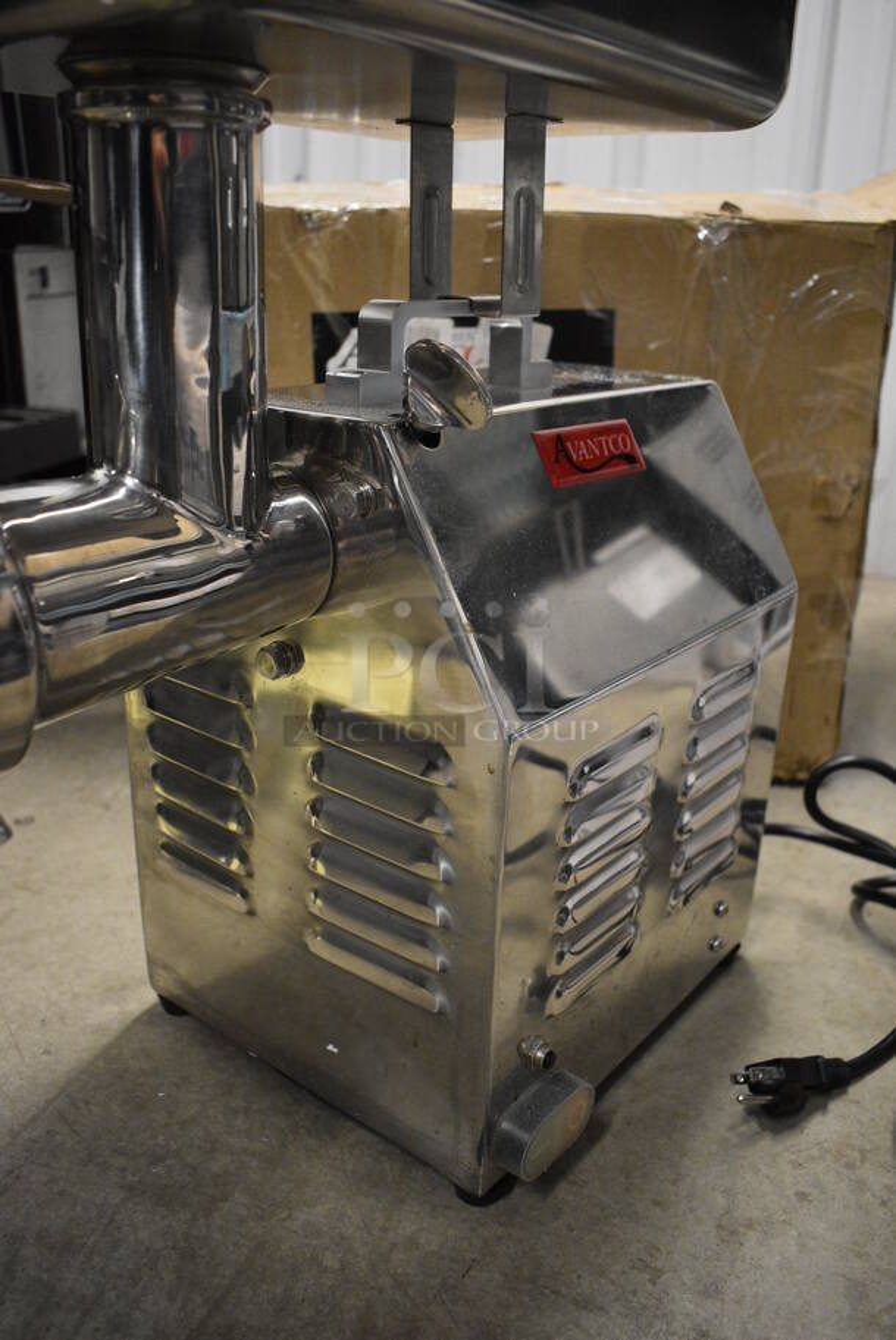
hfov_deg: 43.7
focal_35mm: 30
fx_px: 1118
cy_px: 670
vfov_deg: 61.9
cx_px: 448
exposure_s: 1/125
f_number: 3.5
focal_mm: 20
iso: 2800
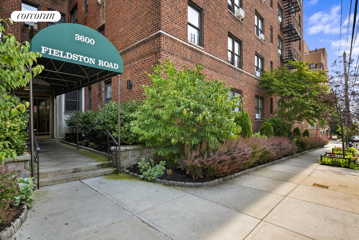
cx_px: 180
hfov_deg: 90.0
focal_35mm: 18
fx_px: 180
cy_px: 120
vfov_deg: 67.4
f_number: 8
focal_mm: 12
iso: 200
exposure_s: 1/60
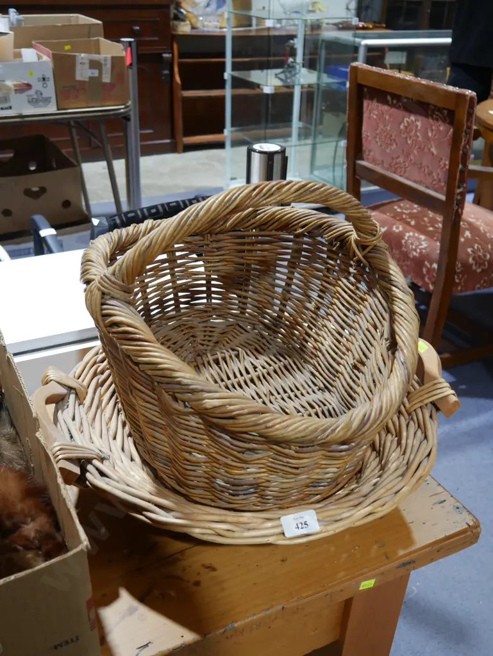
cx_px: 246
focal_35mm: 34
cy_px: 328
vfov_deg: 53.9
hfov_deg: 41.8
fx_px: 645
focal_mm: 17
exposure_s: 1/60
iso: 500
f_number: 4
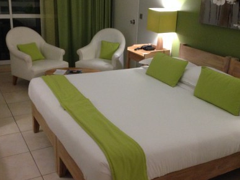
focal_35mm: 44
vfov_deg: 32.9
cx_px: 143
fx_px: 305
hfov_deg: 42.8
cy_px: 87
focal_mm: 4.12
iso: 320
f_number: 2.4
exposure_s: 1/20
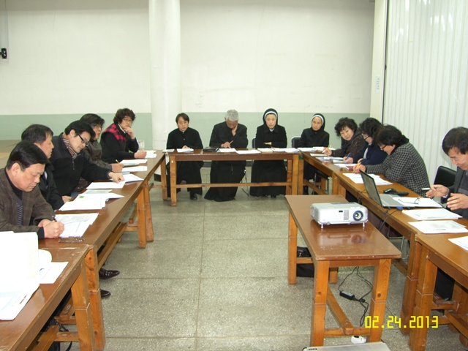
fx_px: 379
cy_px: 176
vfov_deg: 49.7
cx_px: 234
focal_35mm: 28
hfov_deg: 63.4
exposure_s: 1/30
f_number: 2.2
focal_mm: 7.4
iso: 64
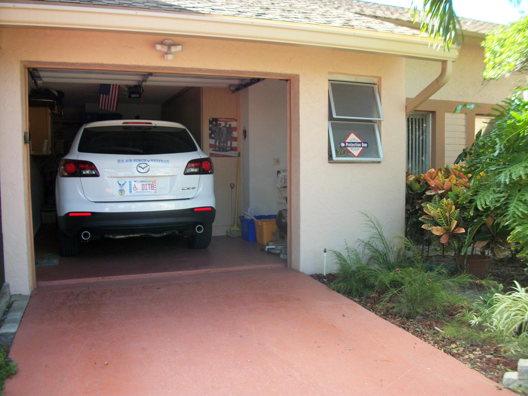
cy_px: 198
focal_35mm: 32
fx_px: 488
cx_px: 264
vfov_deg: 44.2
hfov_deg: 56.8
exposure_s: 1/160
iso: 80
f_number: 2.9
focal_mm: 5.7
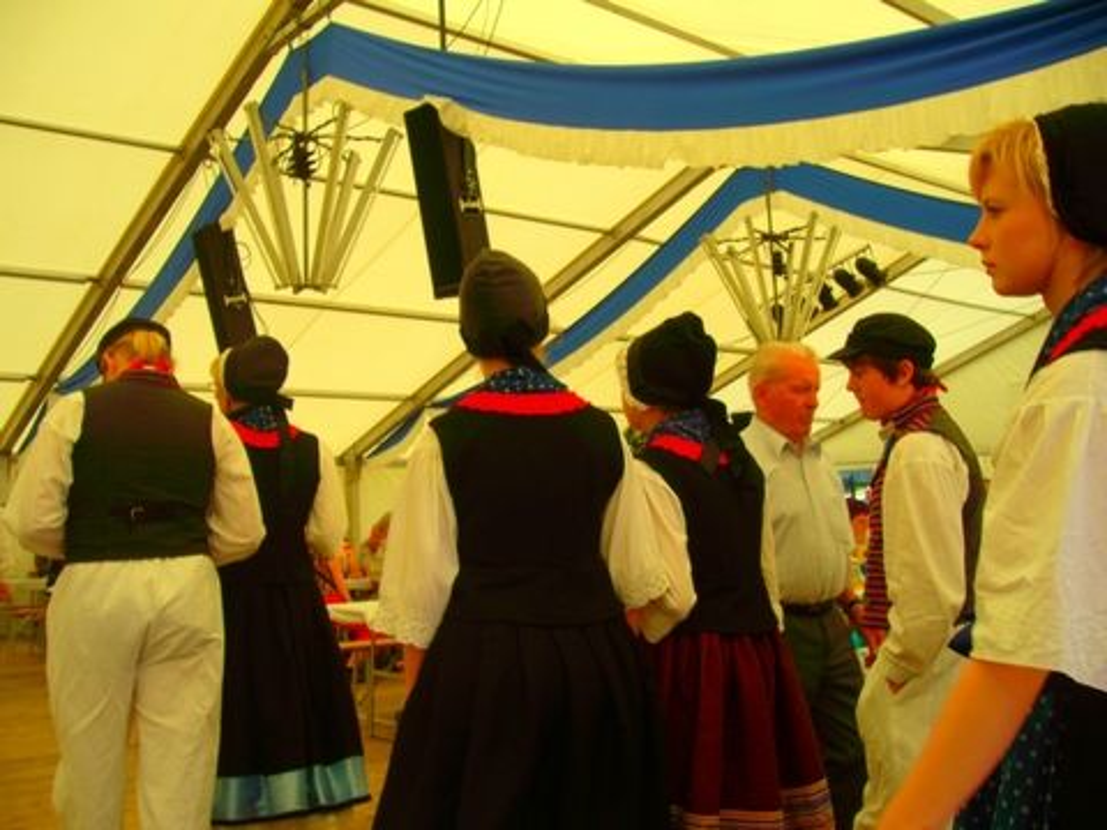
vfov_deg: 40.7
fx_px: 1119
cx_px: 554
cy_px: 415
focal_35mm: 35
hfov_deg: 52.6
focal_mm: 5.8
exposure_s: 1/123
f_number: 4.8
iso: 64
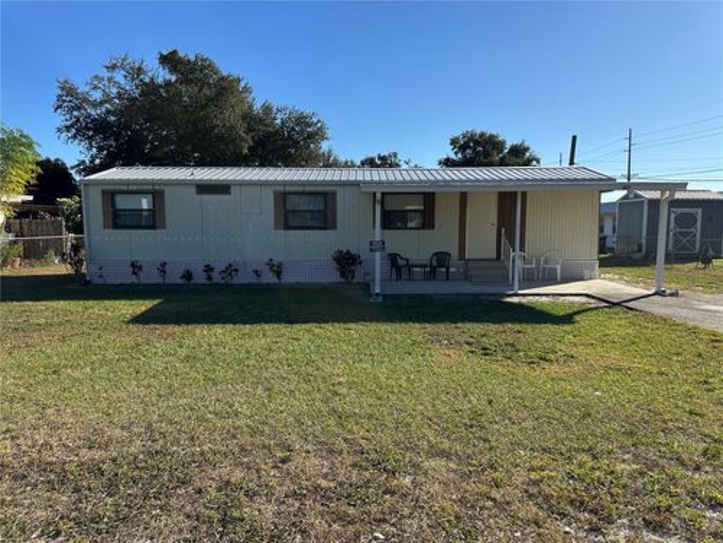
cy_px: 272
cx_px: 362
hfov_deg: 71.6
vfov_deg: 56.8
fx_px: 501
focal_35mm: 24
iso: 80
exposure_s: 1/3597
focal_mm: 6.86
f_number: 1.78
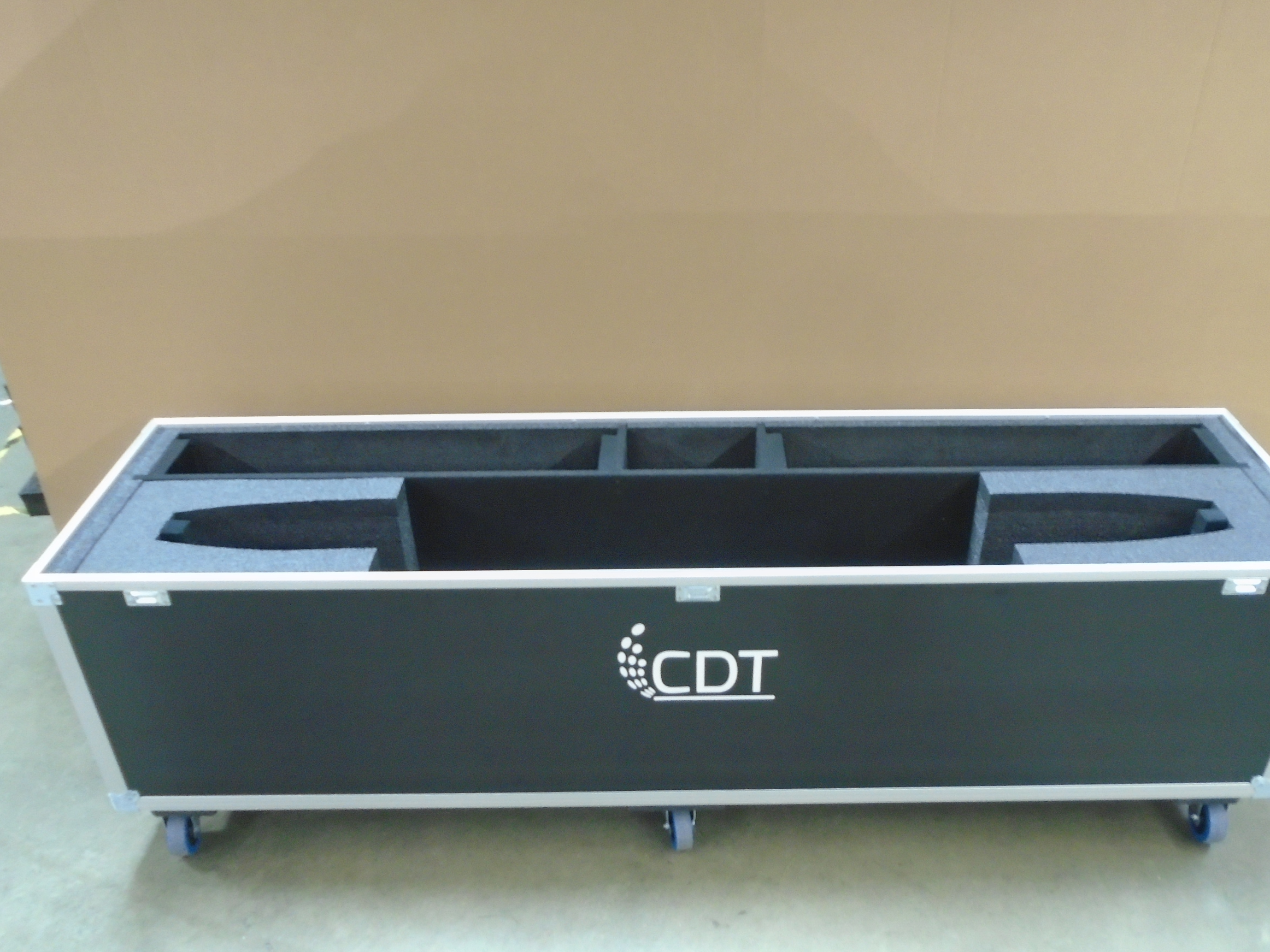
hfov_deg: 61.6
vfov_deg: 48.2
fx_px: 1064
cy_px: 485
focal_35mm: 29
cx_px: 679
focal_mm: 4.6
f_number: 3.2
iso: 400
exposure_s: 1/8
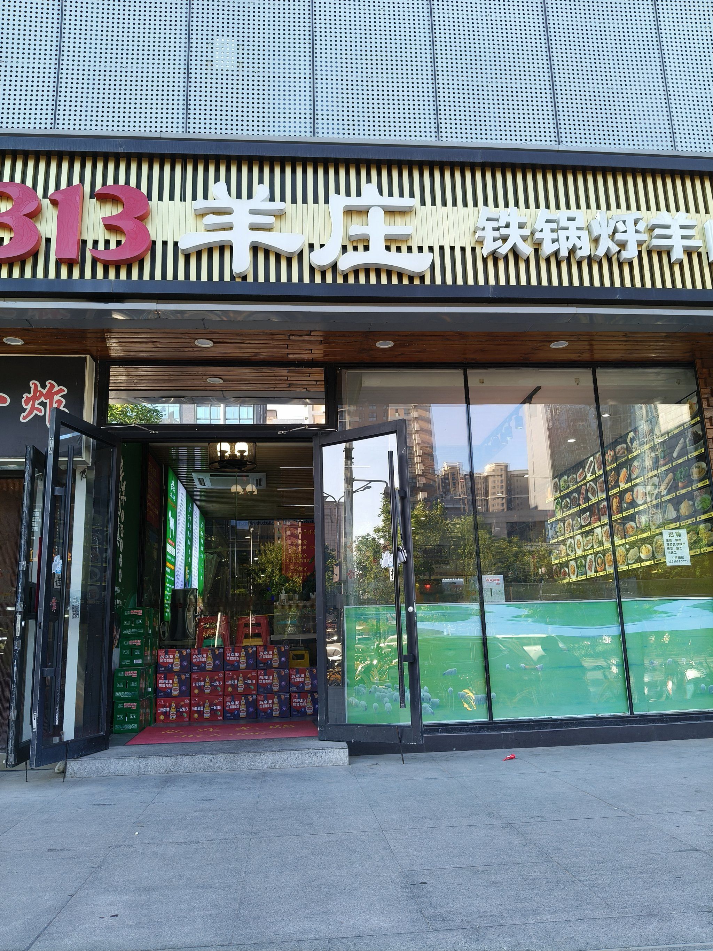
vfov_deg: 67.3
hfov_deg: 53.1
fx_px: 714
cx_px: 356
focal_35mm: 26
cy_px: 476
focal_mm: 4.84
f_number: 1.8
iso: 80
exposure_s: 1/175
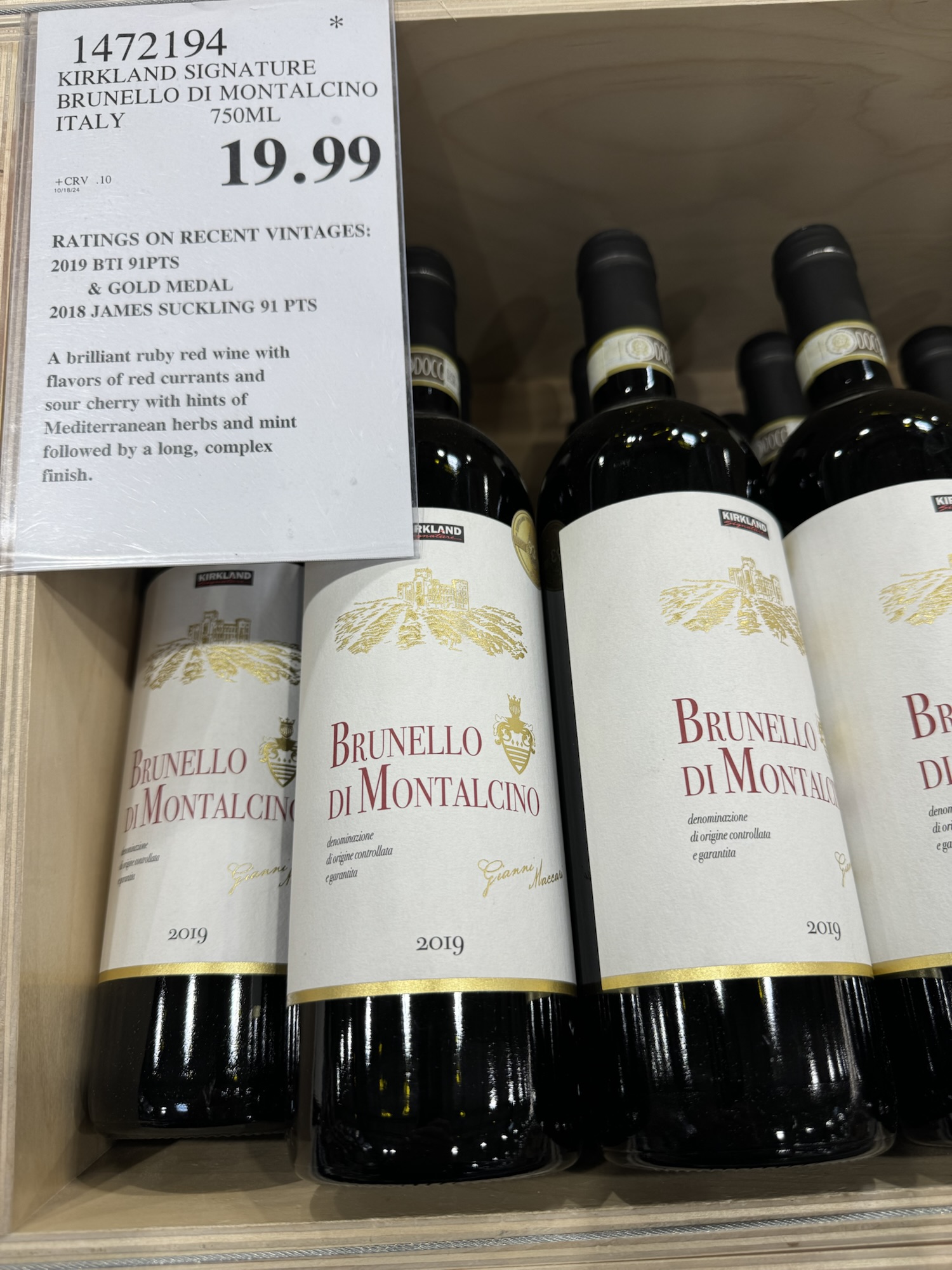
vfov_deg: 71.6
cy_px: 635
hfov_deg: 56.8
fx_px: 880
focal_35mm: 24
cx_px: 476
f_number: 1.78
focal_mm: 6.76
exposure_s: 1/120
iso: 64
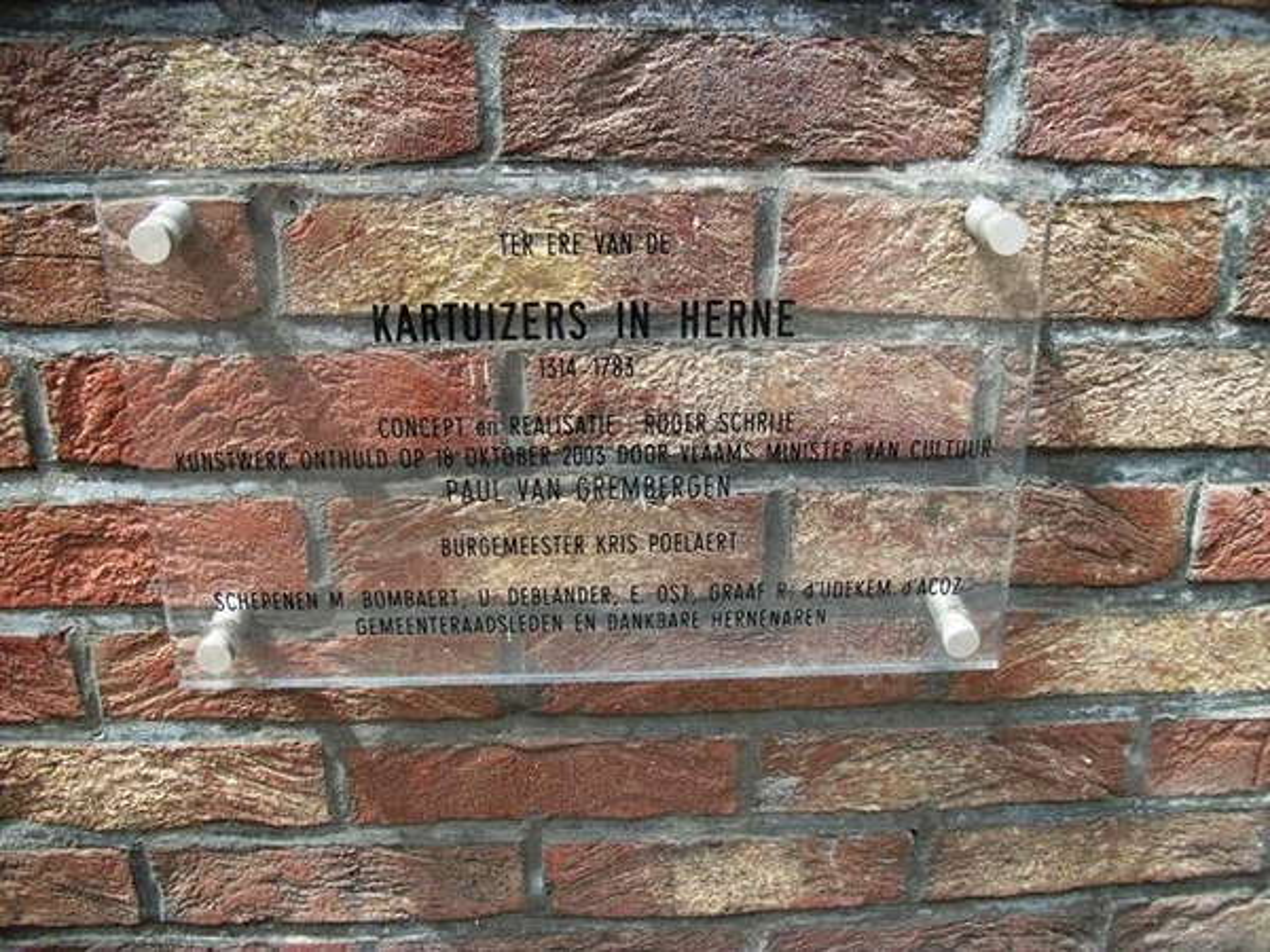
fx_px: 1174
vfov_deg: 44.2
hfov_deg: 56.8
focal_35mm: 32
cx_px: 635
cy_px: 476
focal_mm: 5.7
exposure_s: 1/500
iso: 80
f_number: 2.9
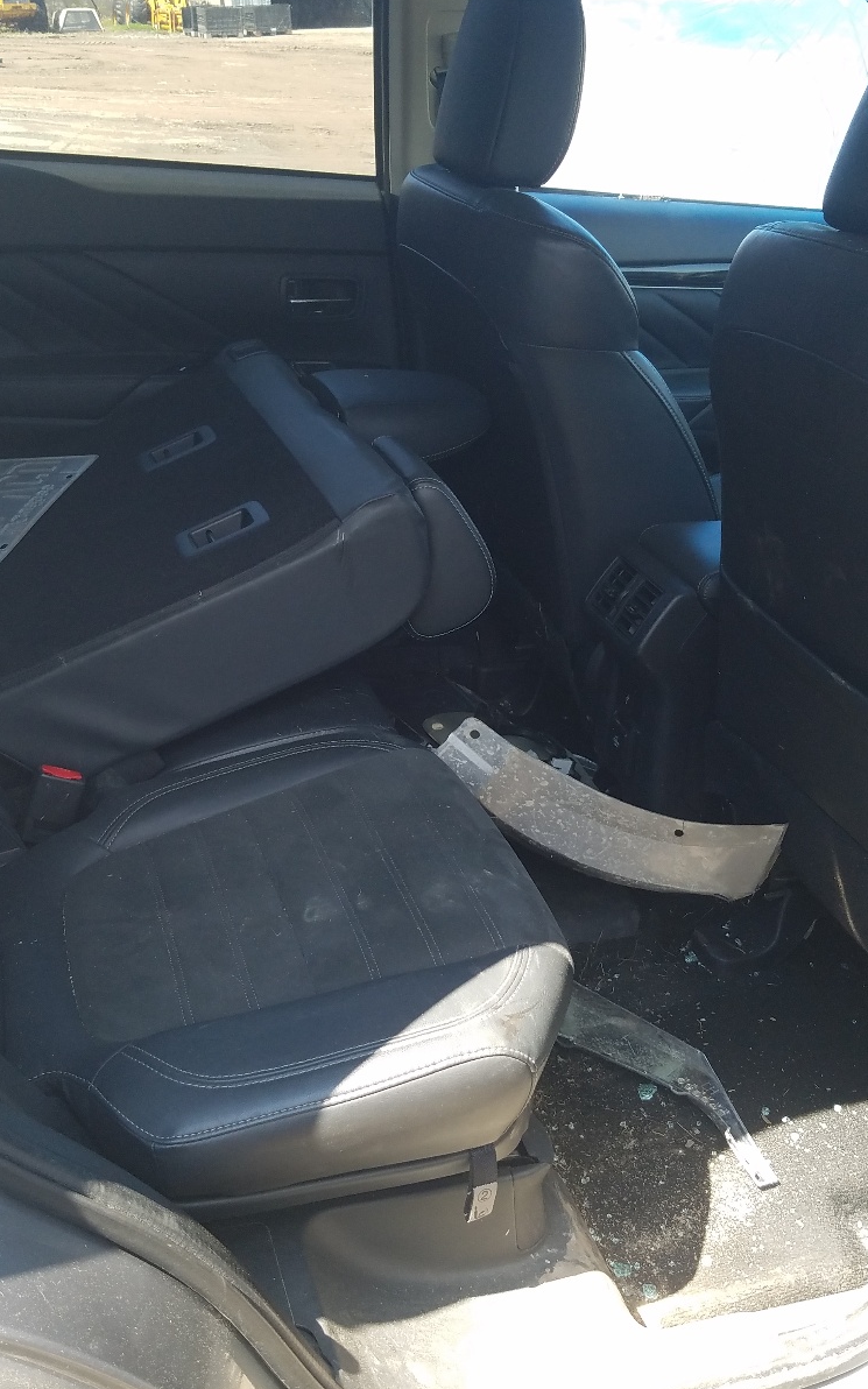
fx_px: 1400
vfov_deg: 52.7
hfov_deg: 34.4
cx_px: 387
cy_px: 696
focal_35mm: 37
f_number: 1.7
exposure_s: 1/189
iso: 50
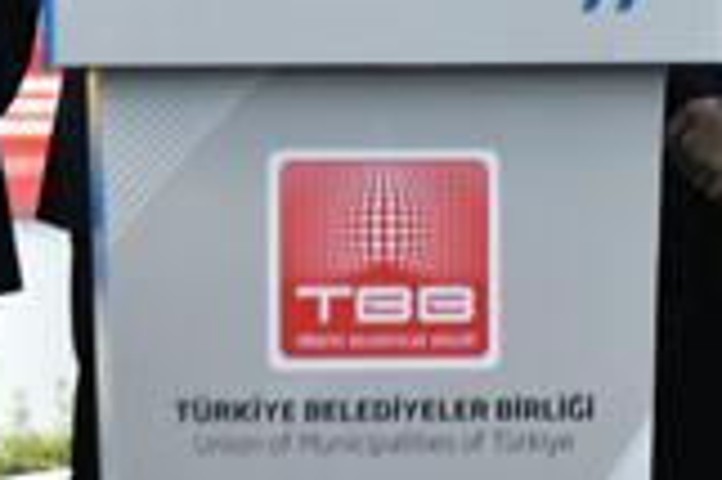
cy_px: -166
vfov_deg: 5.1
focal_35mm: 268
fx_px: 5369
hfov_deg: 7.7
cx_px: 307
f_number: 2.8
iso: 3200
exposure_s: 1/4000
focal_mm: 70
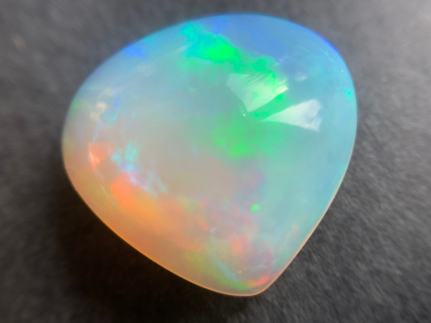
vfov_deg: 48.2
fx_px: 361
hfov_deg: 61.7
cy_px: 162
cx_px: 216
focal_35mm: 29
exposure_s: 1/122
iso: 25
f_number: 1.8
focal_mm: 3
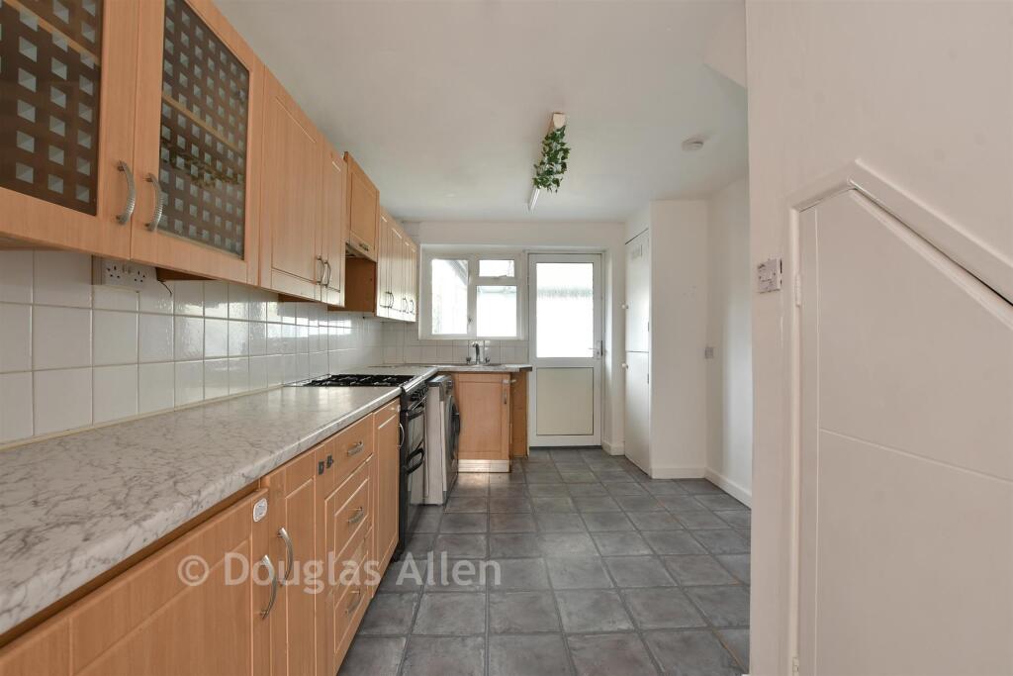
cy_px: 338
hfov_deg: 100.4
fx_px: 422
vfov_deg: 77.3
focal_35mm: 15
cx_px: 506
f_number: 8
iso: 125
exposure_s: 2.5
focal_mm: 10
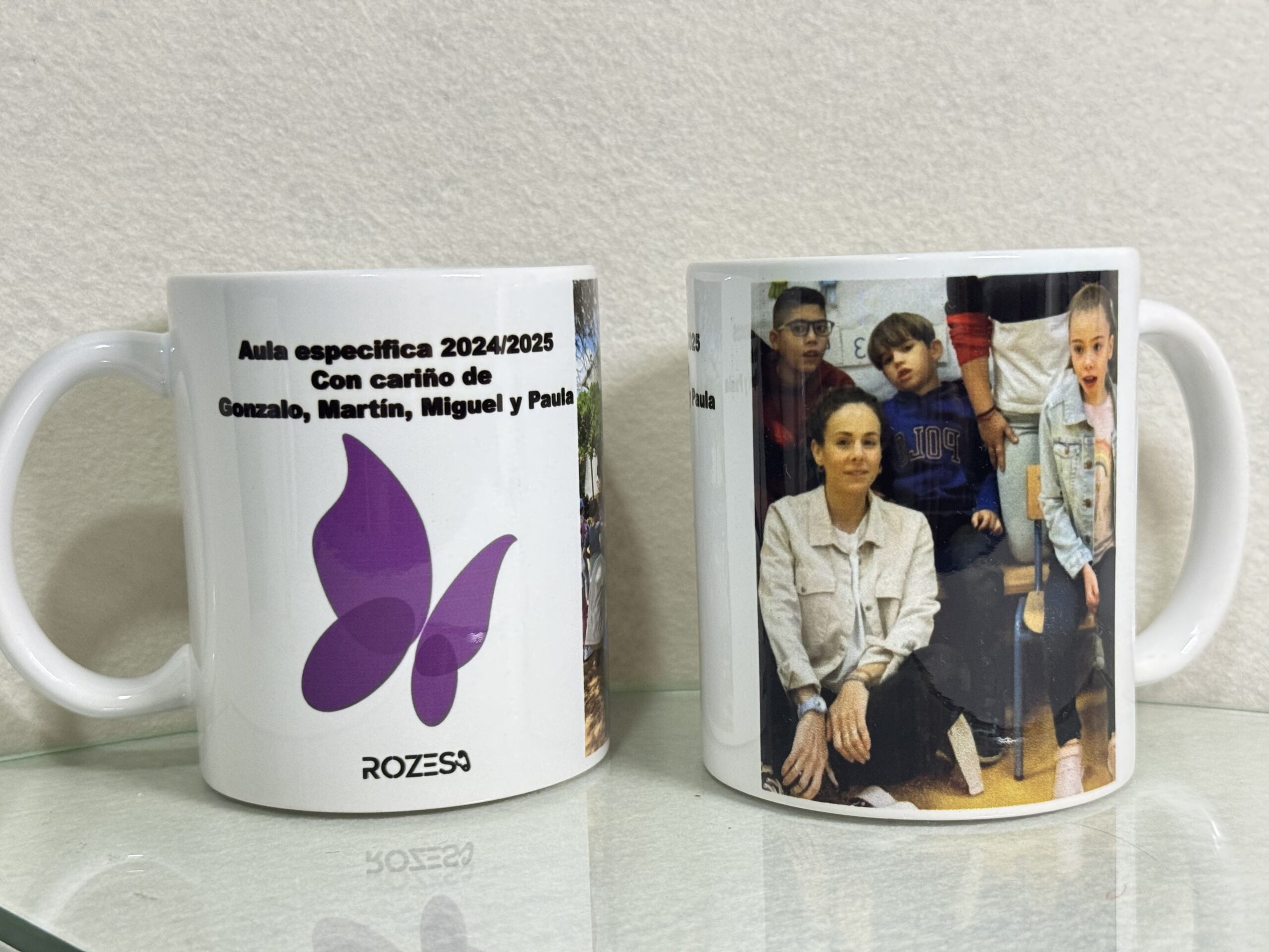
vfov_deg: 30.3
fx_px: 1760
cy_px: 476
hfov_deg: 39.7
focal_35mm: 48
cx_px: 634
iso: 250
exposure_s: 1/56
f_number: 1.78
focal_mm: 6.76
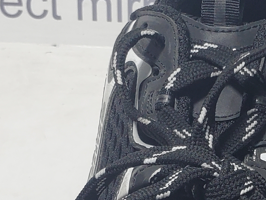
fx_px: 861
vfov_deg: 12.9
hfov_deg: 16.7
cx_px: 338
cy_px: 243
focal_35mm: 112
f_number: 2.4
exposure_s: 1/159
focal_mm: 4.3
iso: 50
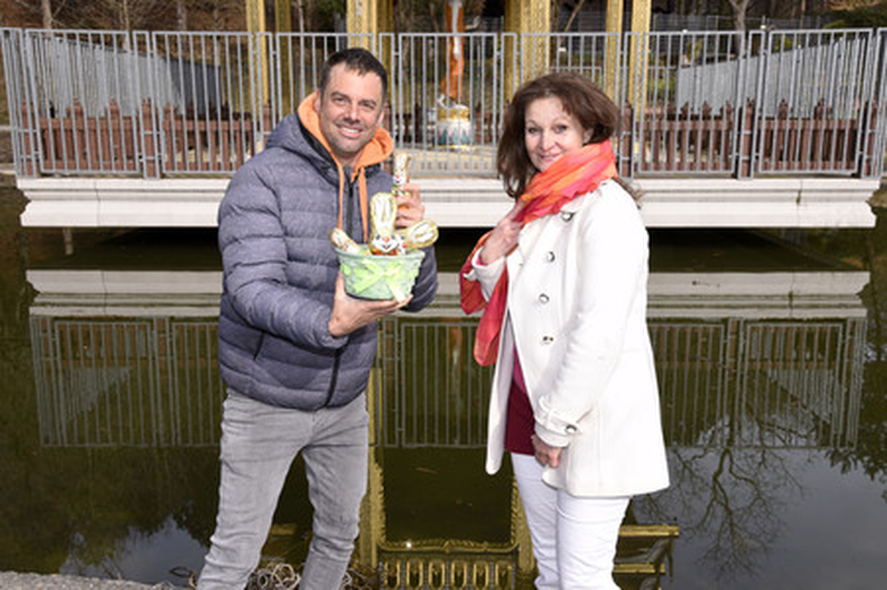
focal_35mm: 38
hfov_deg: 50.7
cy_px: 295
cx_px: 444
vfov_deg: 35.0
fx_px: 936
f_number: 9
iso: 160
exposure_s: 1/160
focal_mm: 38
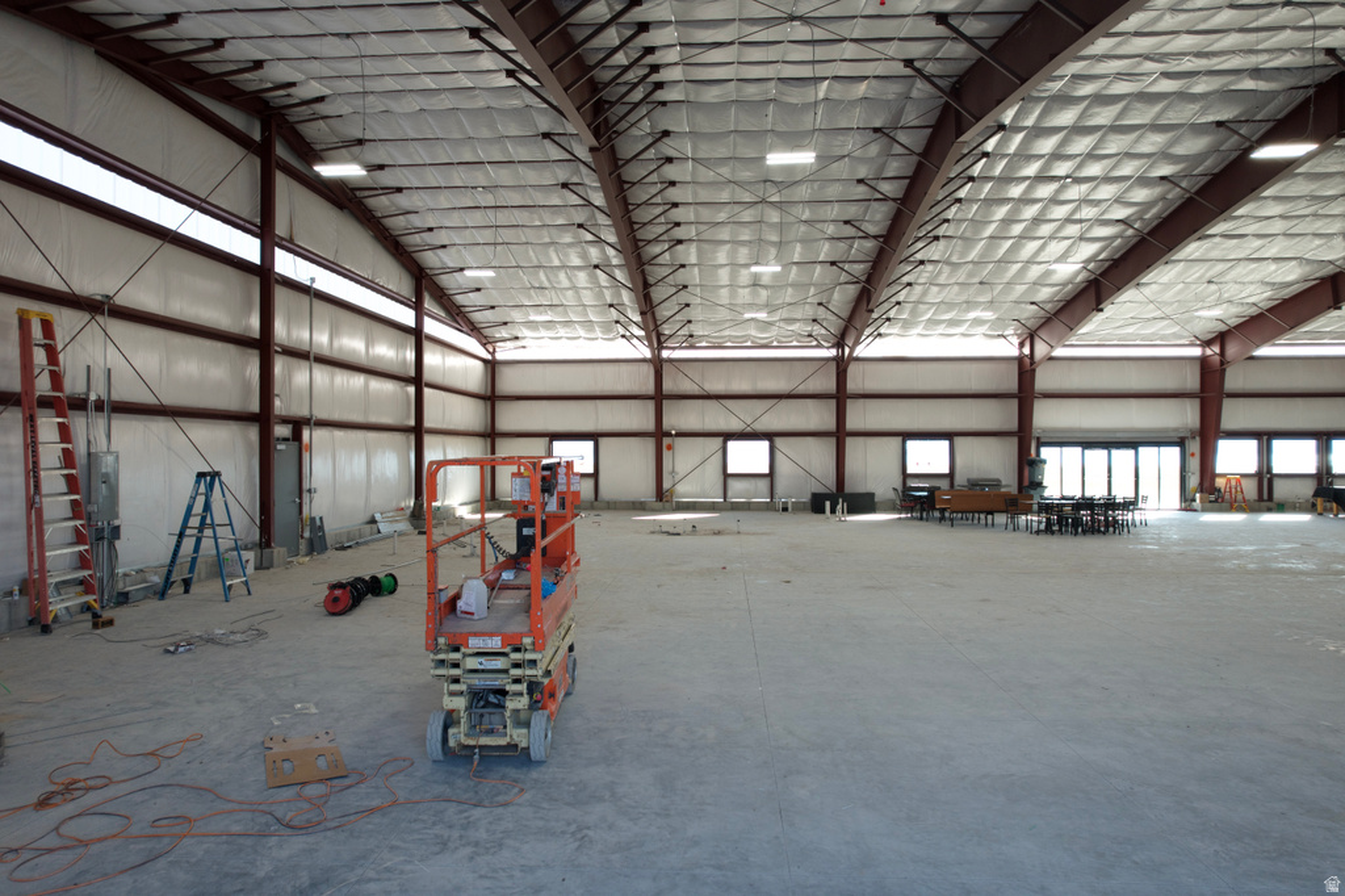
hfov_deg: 78.6
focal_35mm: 22
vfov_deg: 57.2
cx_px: 672
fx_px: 822
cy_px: 448
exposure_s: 1/100
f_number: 2.8
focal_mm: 8.38
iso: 100
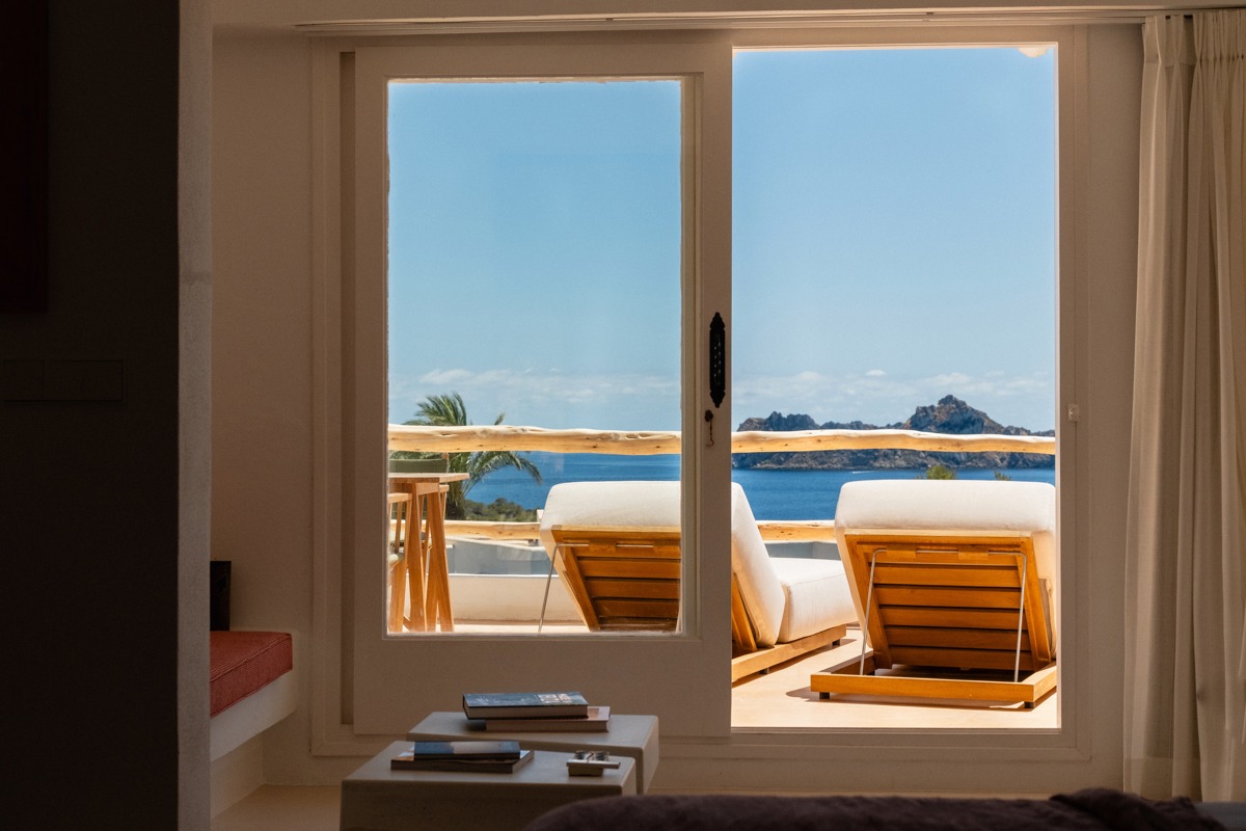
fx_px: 1834
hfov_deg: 37.5
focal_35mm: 53
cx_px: 623
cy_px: 416
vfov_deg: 25.5
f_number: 5
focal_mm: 35
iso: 640
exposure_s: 1/3200
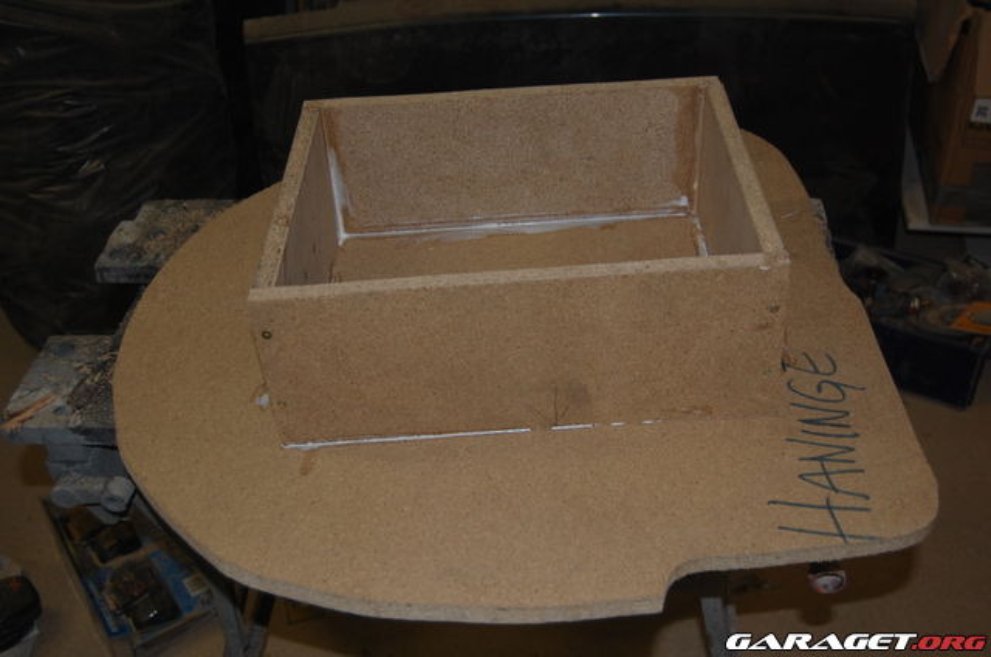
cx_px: 496
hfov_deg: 49.6
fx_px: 1071
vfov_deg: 34.1
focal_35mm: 39
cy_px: 328
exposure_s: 1/60
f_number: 4.2
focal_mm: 26
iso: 400
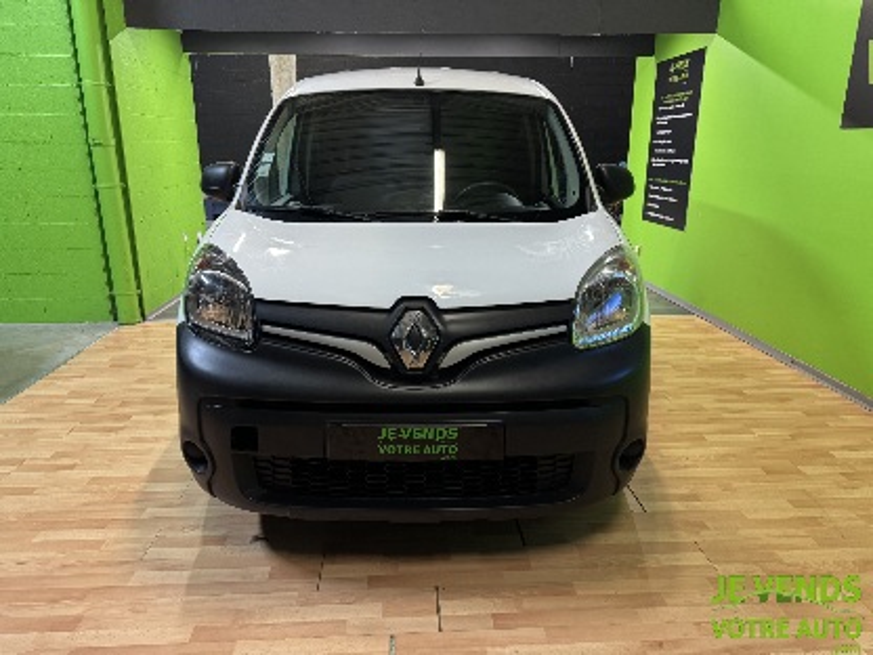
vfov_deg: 56.8
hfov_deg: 71.6
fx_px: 605
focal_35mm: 24
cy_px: 328
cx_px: 436
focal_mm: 6.76
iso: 400
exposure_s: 1/50
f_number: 1.78
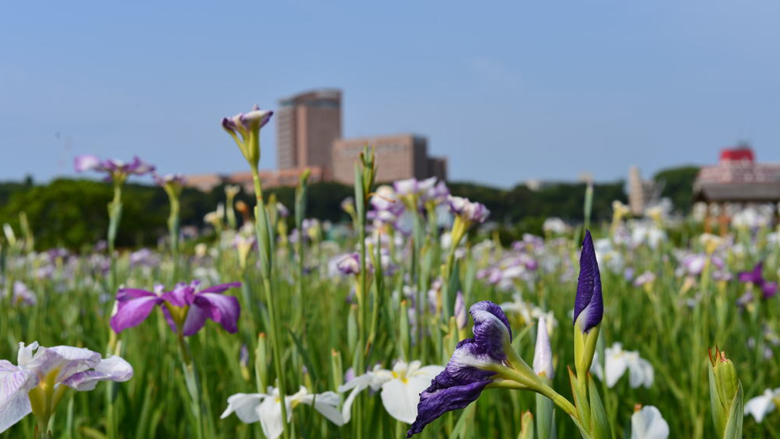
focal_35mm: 53
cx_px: 387
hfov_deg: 39.2
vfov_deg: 22.6
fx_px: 1096
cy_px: 256
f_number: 9
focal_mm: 50
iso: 100
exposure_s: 1/250
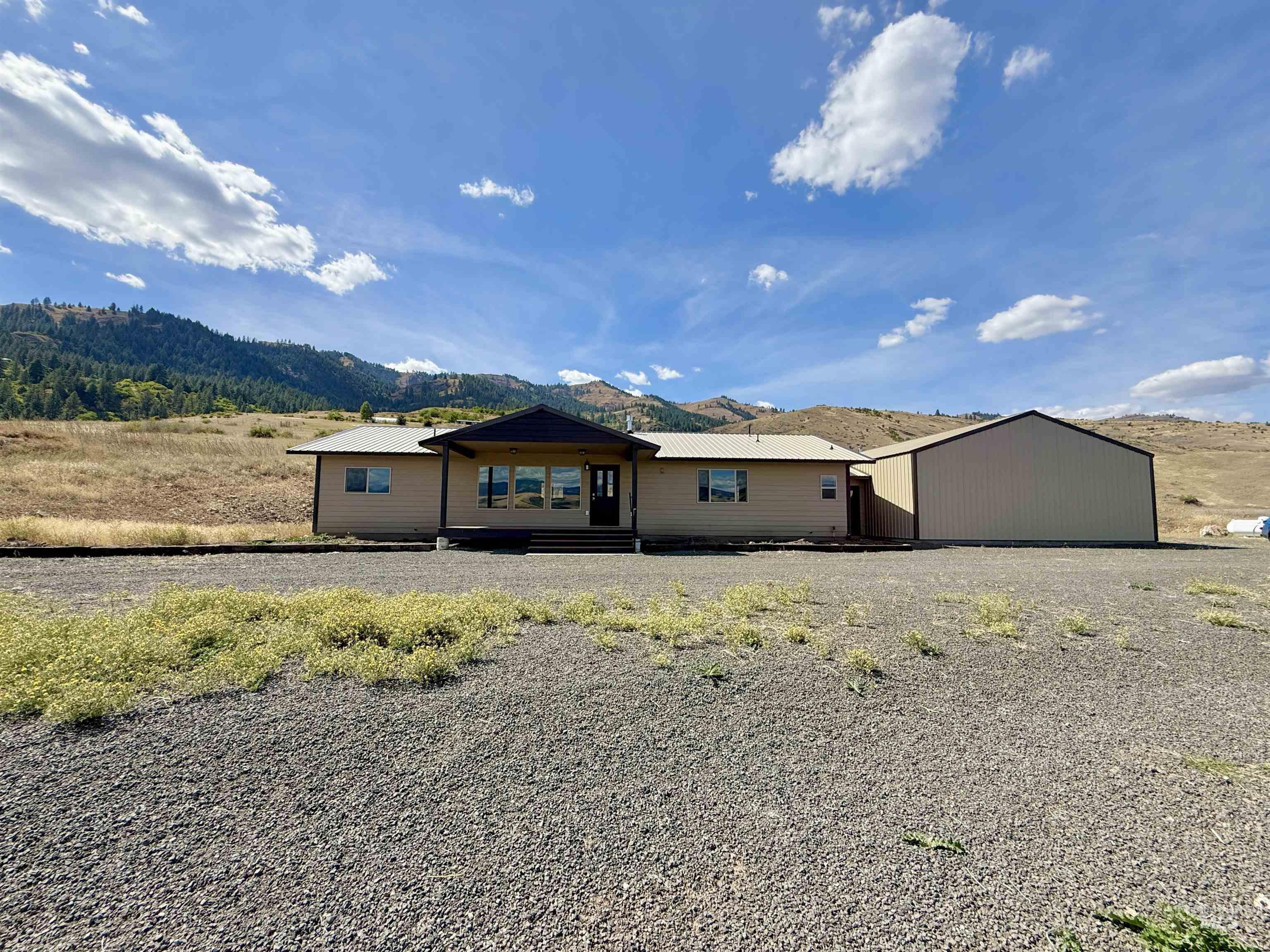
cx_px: 635
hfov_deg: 102.1
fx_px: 514
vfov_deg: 85.7
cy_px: 476
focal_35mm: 14
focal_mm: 2.22
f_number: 2.2
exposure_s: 1/1848
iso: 50
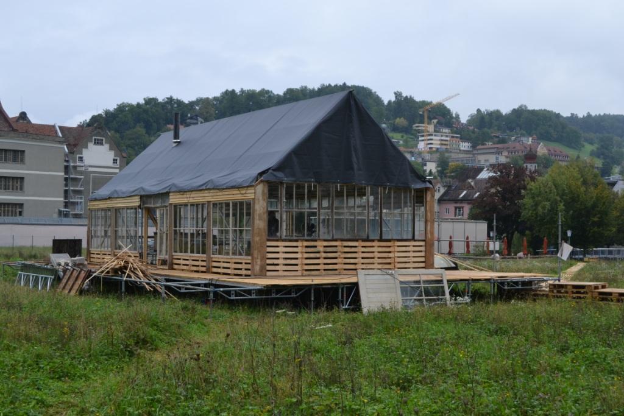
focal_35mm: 51
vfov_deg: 26.5
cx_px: 312
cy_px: 208
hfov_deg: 38.9
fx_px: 884
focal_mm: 34
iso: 100
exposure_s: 1/160
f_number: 6.3
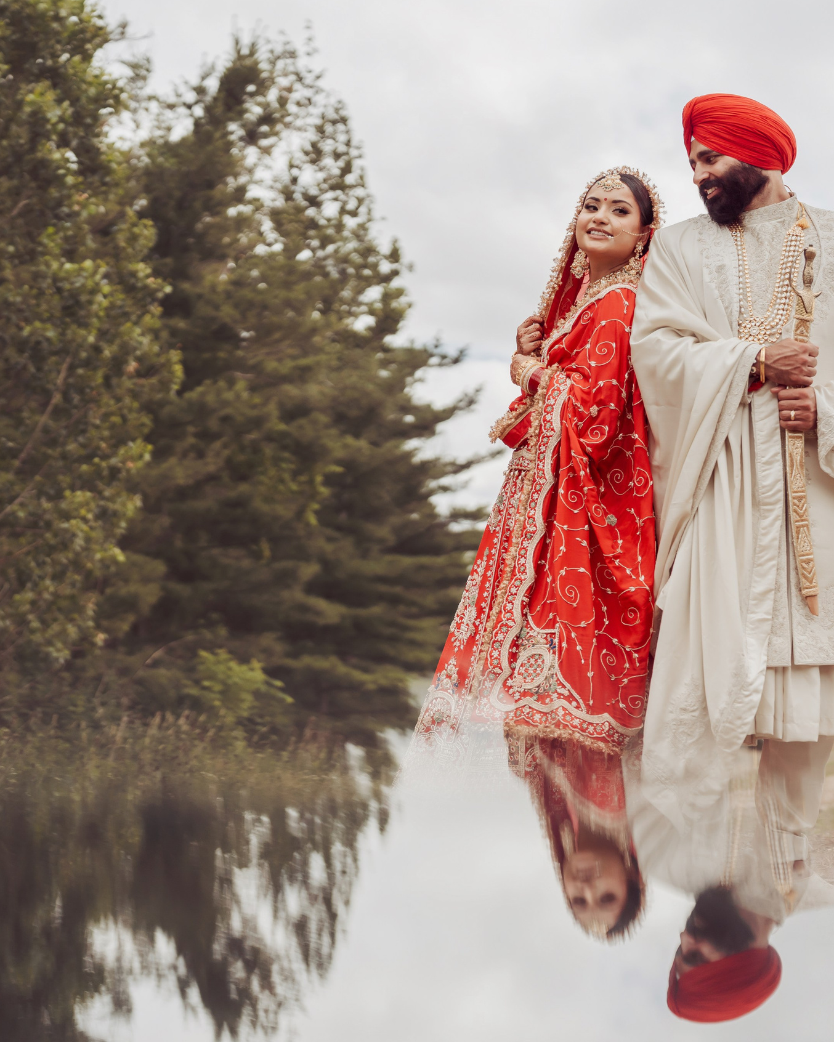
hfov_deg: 21.5
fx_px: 2190
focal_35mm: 71
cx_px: 353
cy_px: 521
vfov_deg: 26.8
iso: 100
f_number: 2
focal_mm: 50
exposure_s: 1/8000
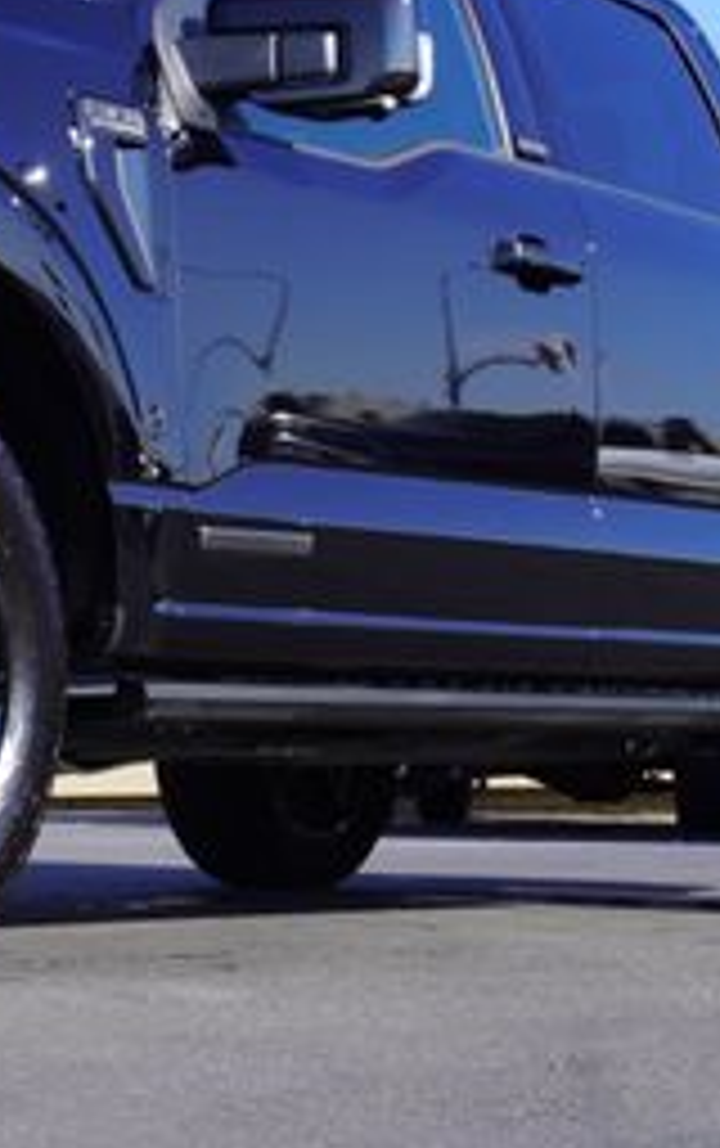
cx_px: -140
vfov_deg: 22.4
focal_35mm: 92
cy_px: 324
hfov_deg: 13.8
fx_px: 2880
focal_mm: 24
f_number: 9
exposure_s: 1/125
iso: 100
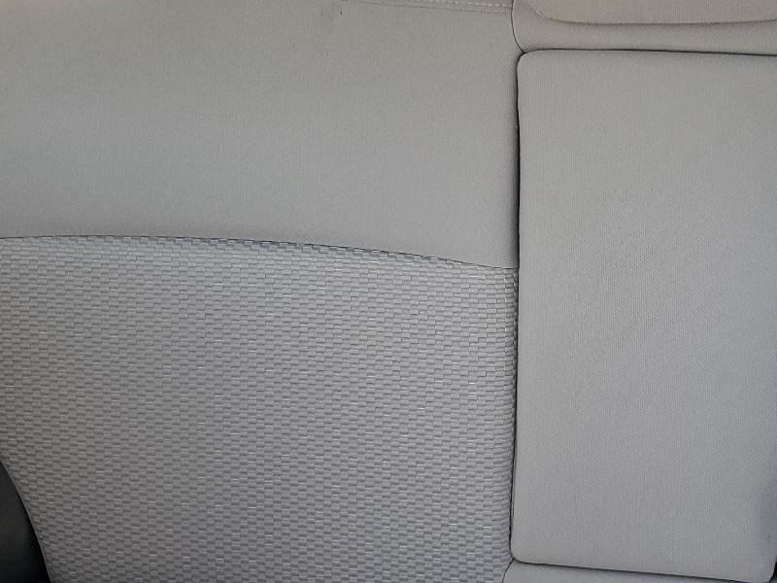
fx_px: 1167
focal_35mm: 52
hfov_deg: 35.2
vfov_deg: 28.0
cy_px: 276
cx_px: 660
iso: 79
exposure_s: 1/120
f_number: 1.5
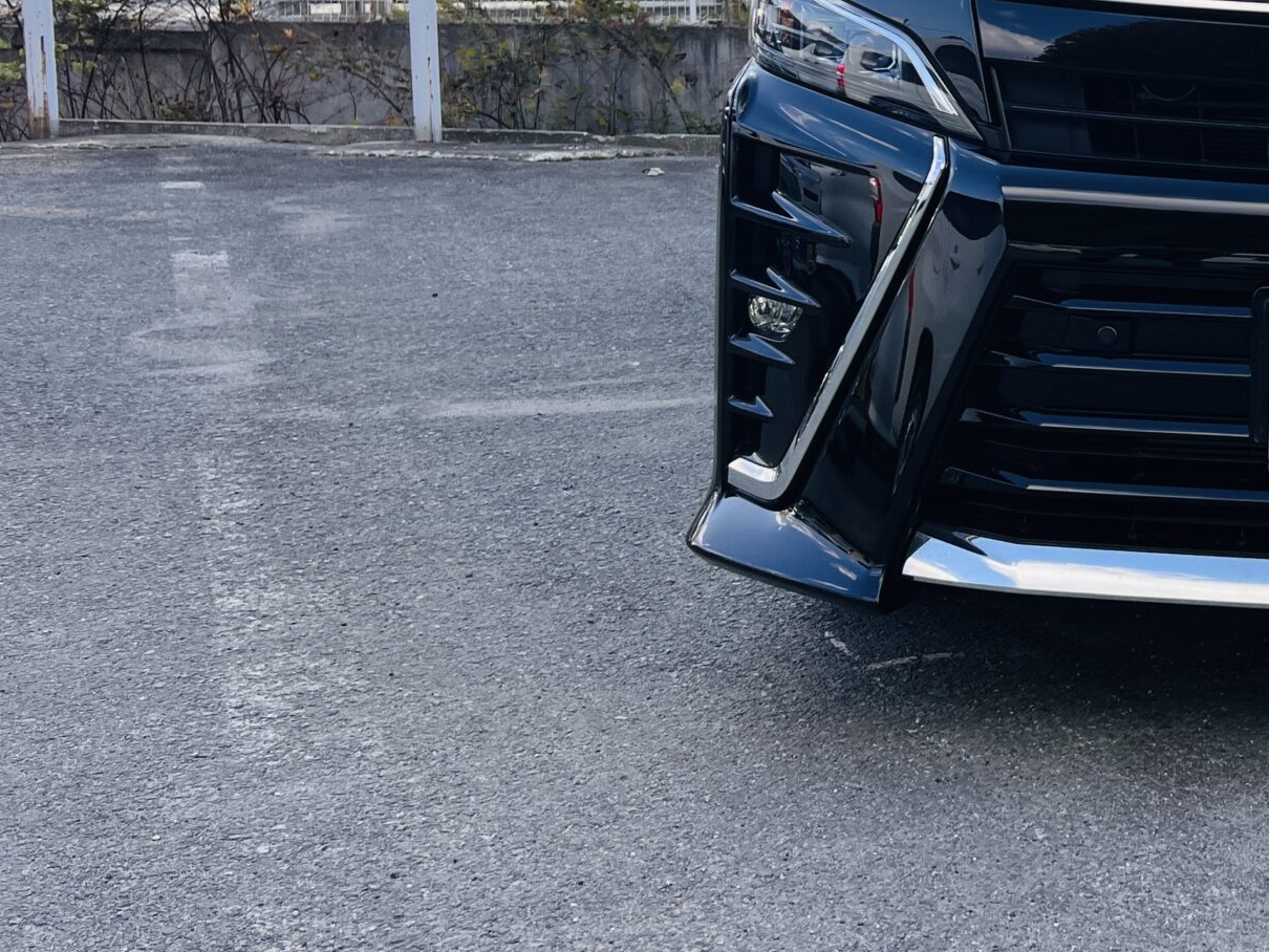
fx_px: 2017
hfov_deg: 32.4
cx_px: 1246
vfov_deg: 26.0
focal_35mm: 55
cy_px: 172
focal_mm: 5.7
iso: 50
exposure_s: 1/1029
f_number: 1.5
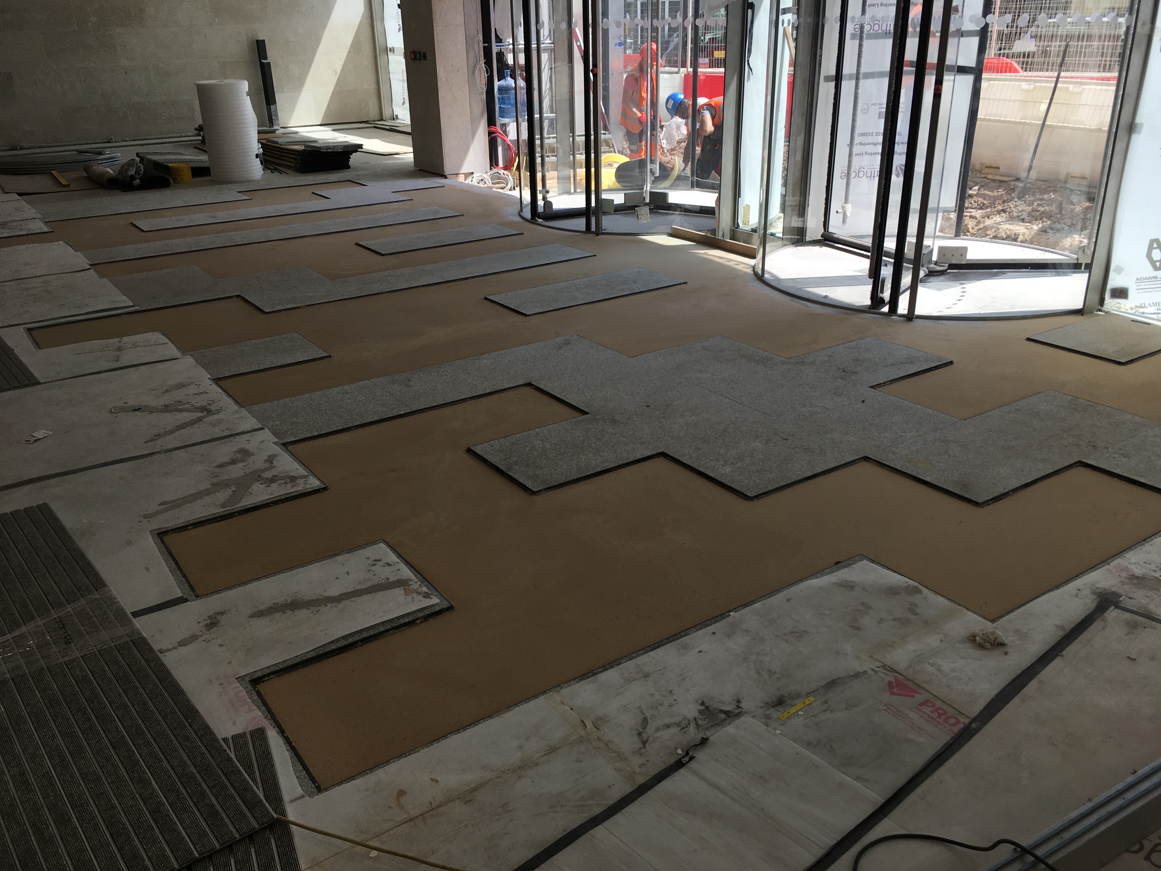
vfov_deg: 48.2
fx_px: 973
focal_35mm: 29
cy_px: 436
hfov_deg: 61.7
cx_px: 580
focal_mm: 4.15
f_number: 2.2
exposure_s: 1/620
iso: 25
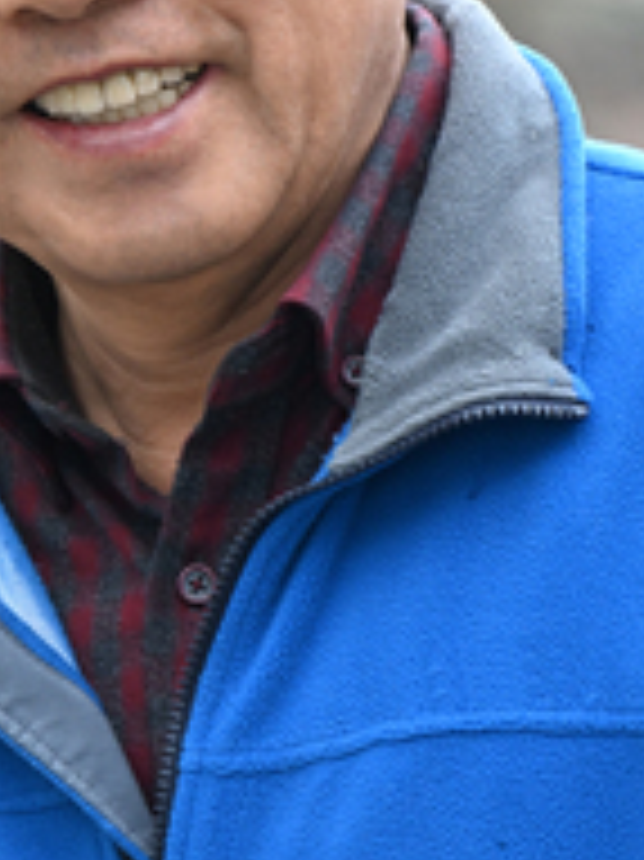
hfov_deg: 2.8
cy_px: 164
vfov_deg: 3.7
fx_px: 13137
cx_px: 284
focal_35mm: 529
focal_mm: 200
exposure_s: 1/125
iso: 800
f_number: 7.1
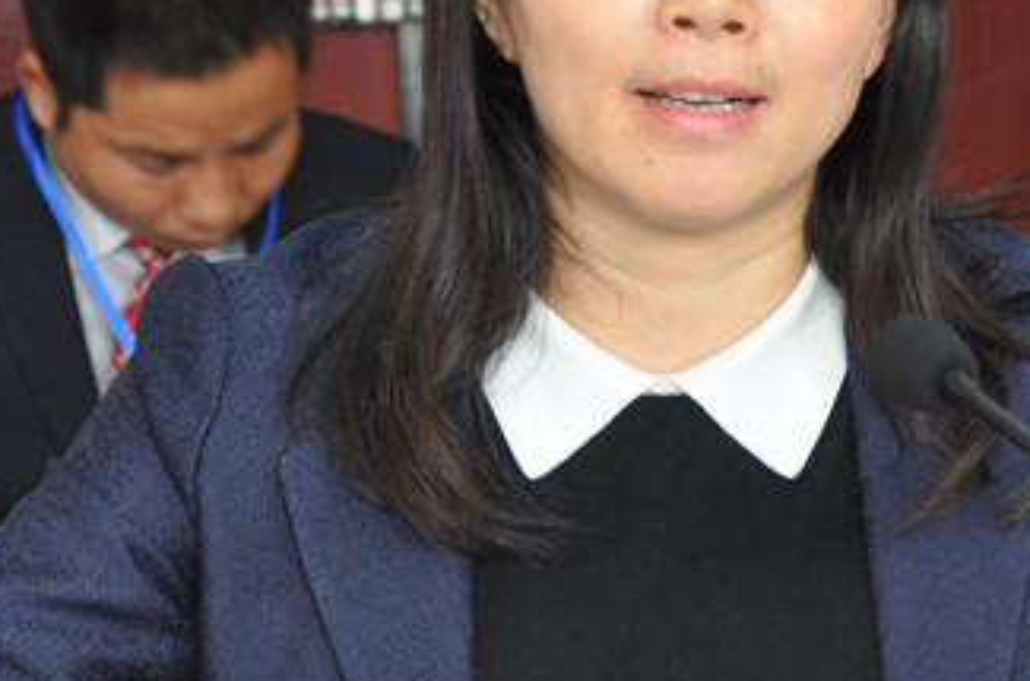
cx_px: 672
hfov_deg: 9.9
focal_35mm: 208
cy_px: 353
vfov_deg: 6.6
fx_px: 5937
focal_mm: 50
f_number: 5
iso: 400
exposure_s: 1/25
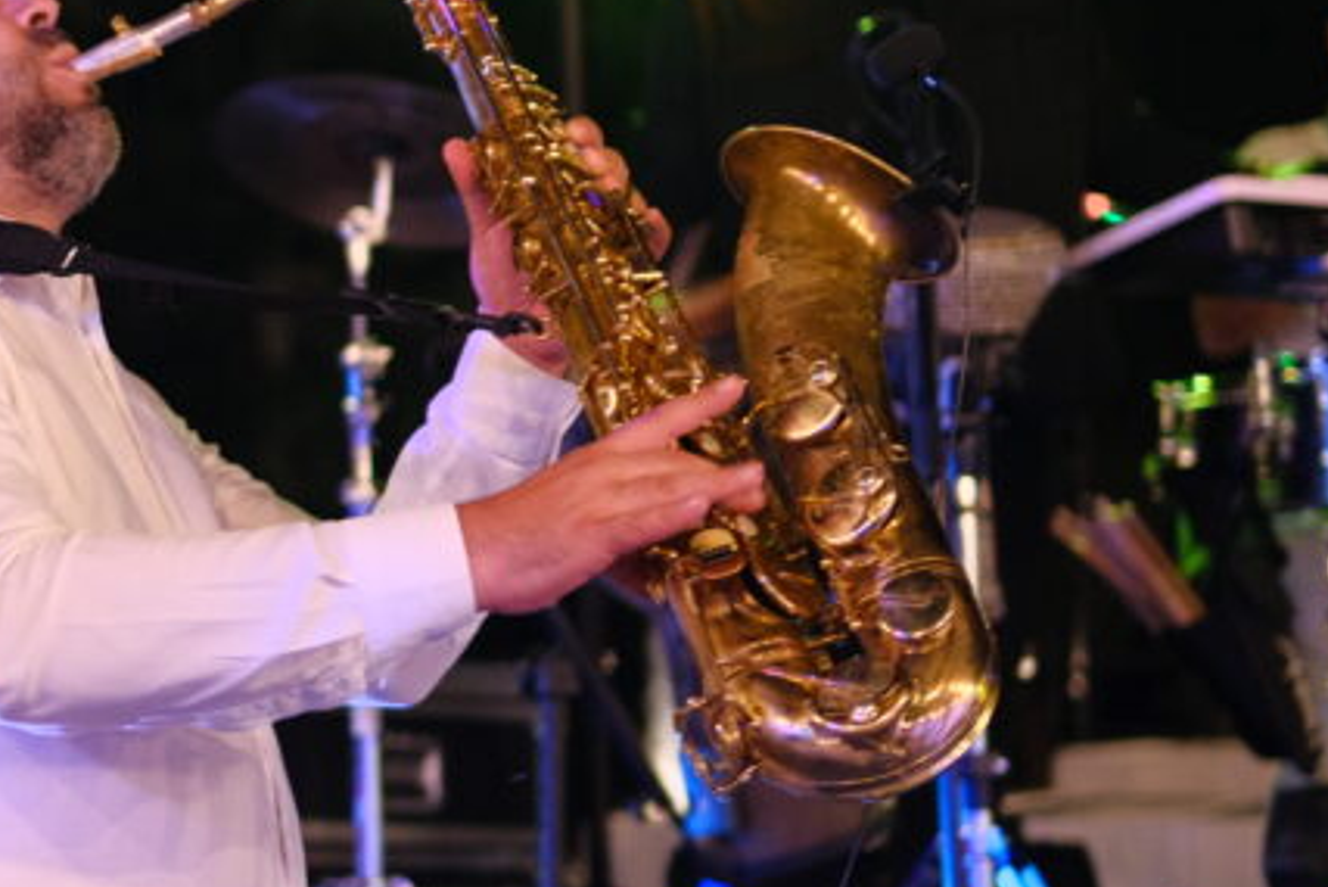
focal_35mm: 108
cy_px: 347
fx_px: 3985
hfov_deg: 18.3
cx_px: -84
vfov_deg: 12.7
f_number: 1.4
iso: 640
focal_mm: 30
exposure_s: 1/56
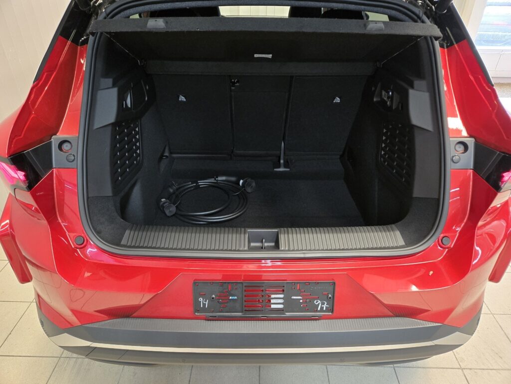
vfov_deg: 58.9
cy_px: 192
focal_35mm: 23
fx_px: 340
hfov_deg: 73.9
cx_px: 256
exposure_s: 1/100
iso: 640
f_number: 1.8
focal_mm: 5.4
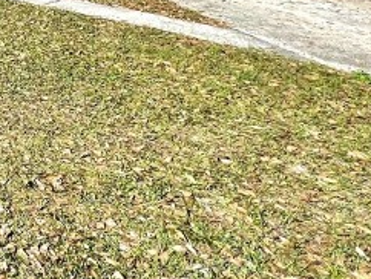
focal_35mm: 55
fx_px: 590
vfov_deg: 22.7
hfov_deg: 24.3
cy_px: -117
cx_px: -228
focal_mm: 1.57
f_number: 1.8
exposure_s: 1/1004
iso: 32
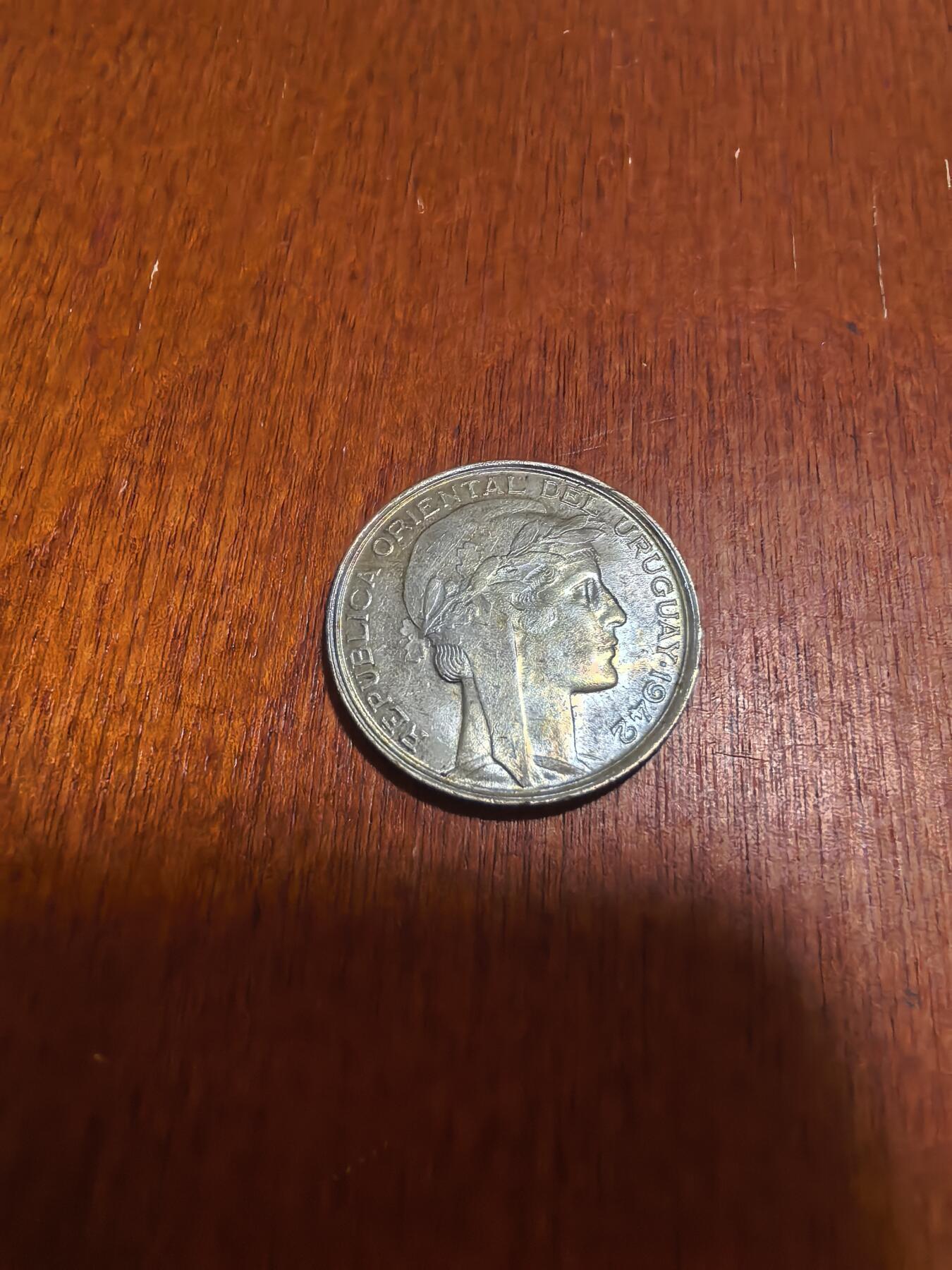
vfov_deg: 71.6
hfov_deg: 56.8
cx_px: 476
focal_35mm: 24
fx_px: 880
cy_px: 635
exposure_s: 1/33.3
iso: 320
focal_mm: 1.68
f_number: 2.2
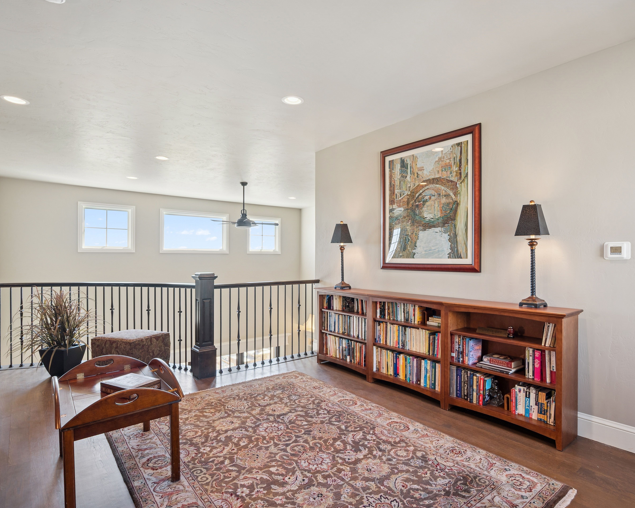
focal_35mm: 20
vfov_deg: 69.2
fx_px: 368
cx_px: 352
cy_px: 262
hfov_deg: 81.3
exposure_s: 1/13
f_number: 9
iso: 400
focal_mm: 16.5
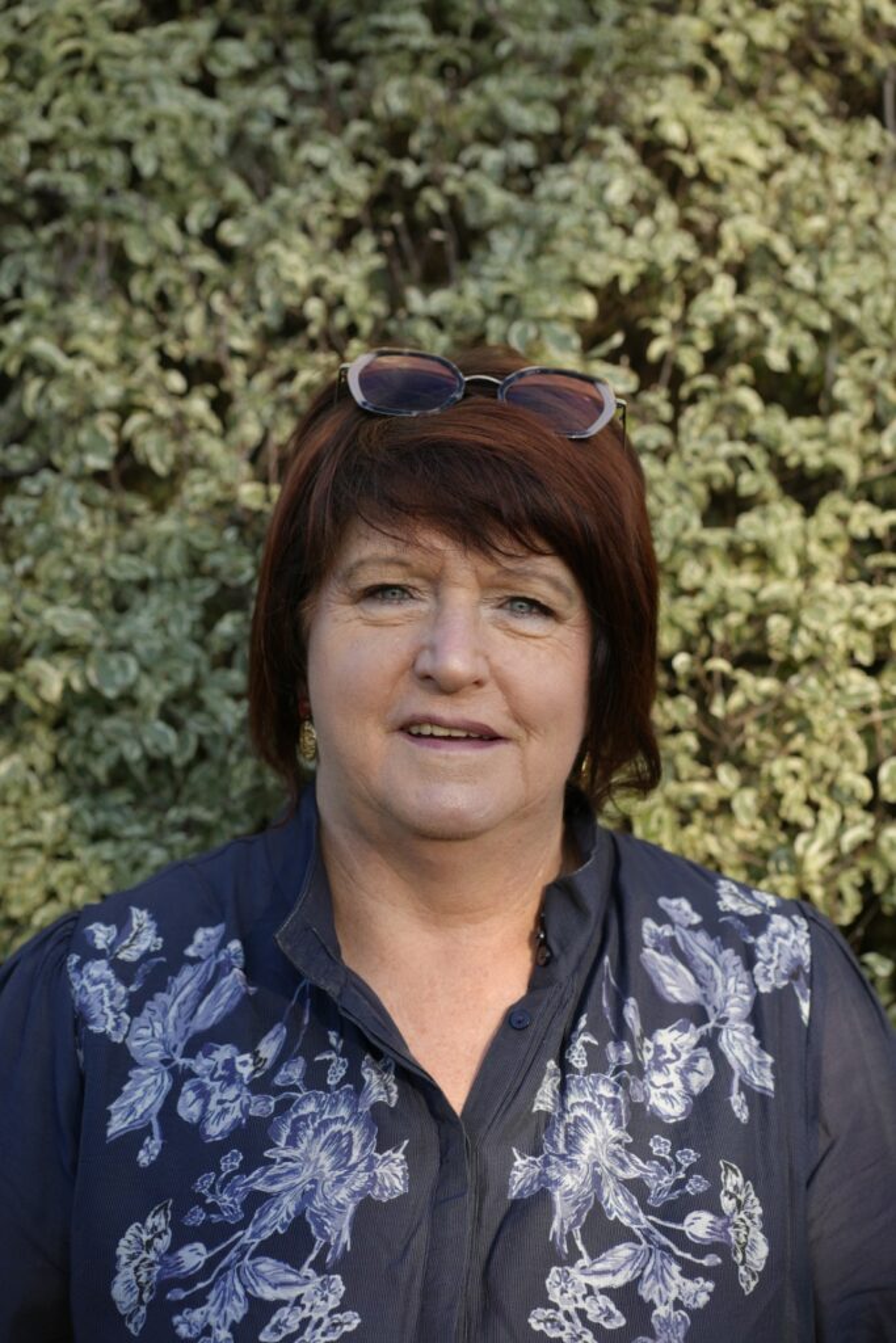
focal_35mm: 85
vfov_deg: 23.9
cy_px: 672
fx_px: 3172
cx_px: 448
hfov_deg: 16.1
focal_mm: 85
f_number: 4.5
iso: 100
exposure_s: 1/250
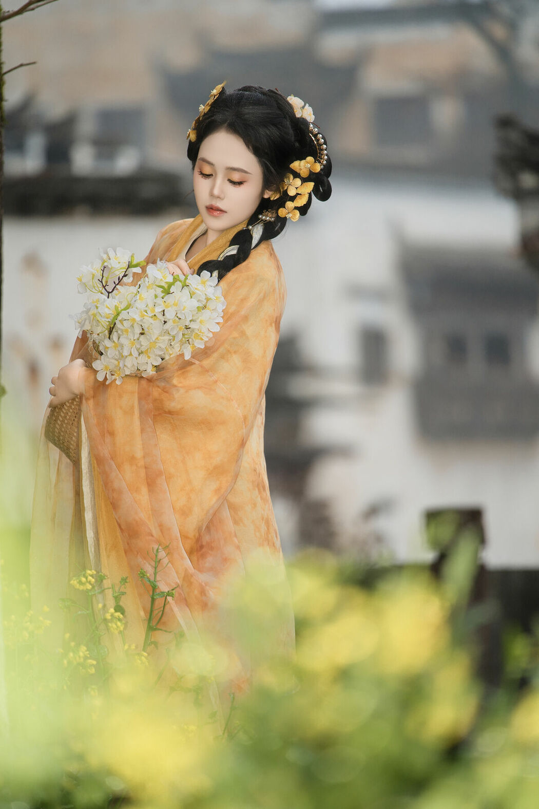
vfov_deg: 11.4
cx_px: 270
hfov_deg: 7.6
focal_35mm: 180
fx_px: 4042
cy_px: 404
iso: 250
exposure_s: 1/125
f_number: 2.8
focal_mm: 180
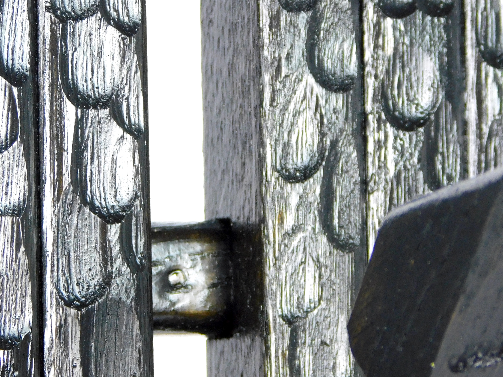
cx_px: 191
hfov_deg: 9.2
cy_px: 257
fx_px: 3109
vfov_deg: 6.9
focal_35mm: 214
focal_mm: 26.3
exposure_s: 1/30
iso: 200
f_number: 5.1
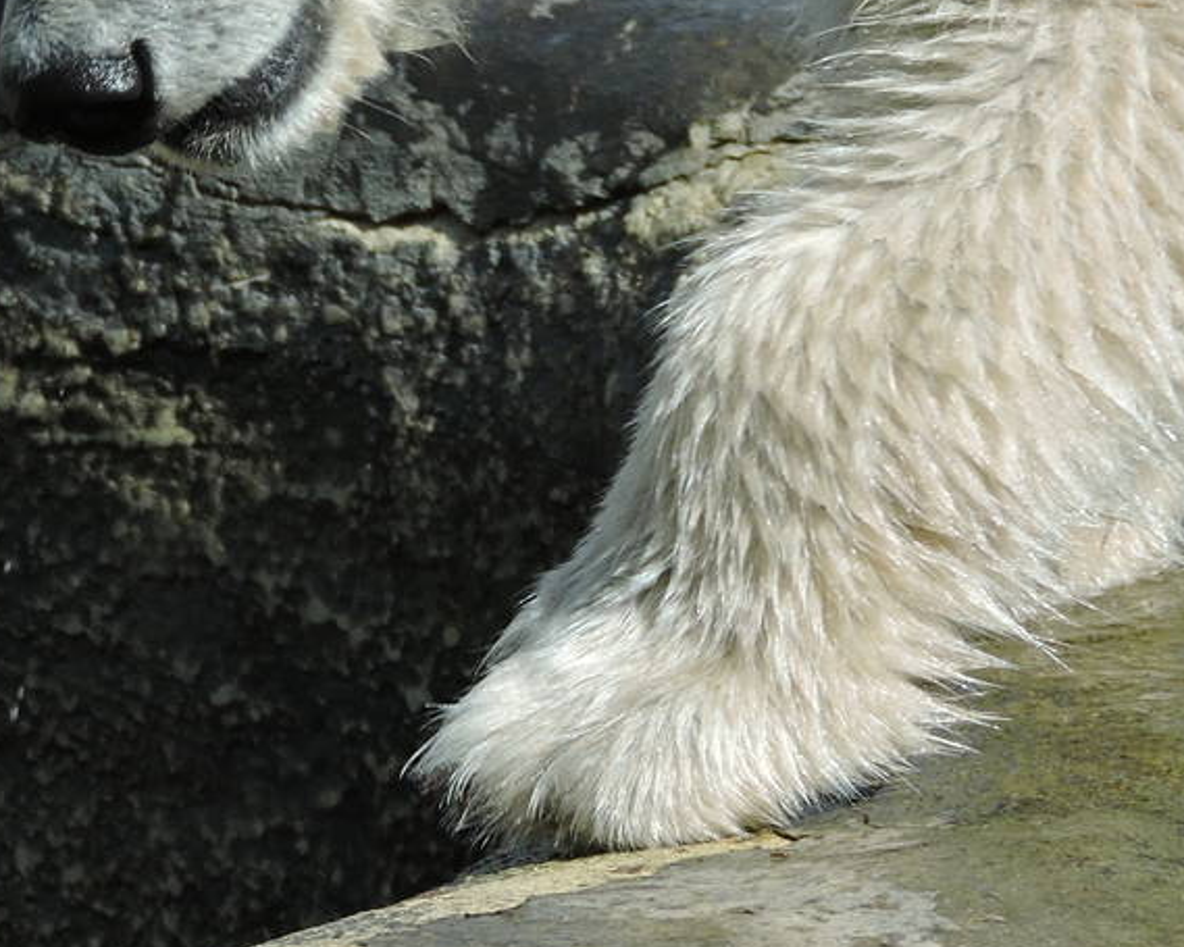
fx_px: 24035
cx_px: 570
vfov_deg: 2.3
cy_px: -158
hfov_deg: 2.8
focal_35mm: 686
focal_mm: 44.6
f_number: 4.7
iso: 100
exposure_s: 1/400
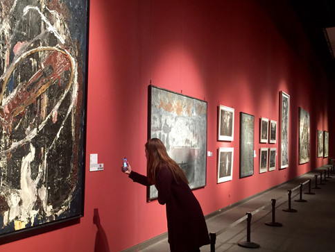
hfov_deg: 51.0
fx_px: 349
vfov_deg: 39.7
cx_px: 135
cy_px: 140
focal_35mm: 36
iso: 64
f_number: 2.2
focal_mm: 4.15
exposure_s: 1/4
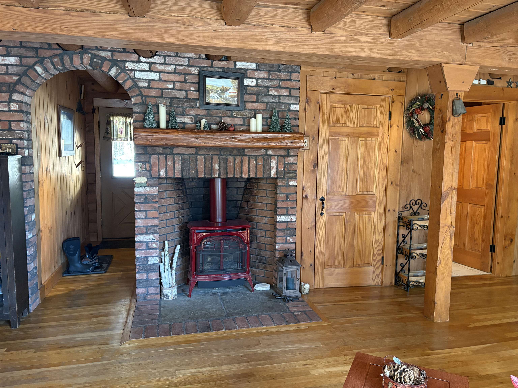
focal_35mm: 26
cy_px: 194
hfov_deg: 67.3
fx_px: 389
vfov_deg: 53.1
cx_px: 259
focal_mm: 5.96
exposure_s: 1/60
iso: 400
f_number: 1.6
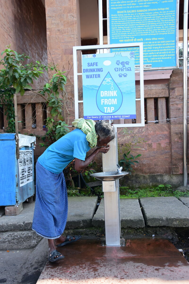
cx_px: 94
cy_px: 142
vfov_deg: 51.3
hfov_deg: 35.5
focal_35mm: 38
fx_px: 295
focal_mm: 25
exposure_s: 1/200
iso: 250
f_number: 5.6
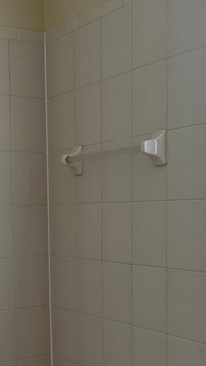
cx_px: 44
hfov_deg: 19.8
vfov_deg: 34.3
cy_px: 267
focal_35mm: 60
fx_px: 583
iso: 200
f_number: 1.78
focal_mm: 6.86
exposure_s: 1/60
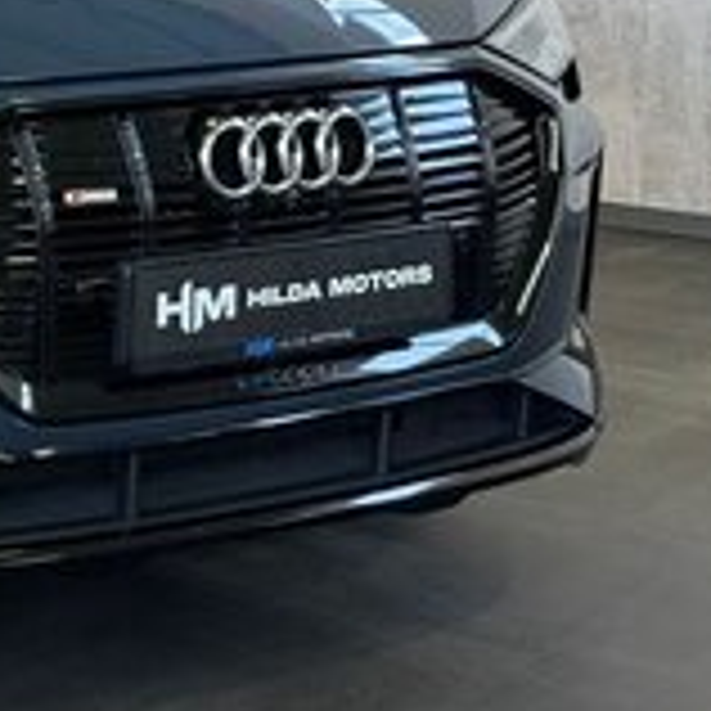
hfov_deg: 12.6
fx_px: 3044
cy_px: 0
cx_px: -356
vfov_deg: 13.1
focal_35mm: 131
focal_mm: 6.76
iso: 250
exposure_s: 1/33
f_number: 1.78
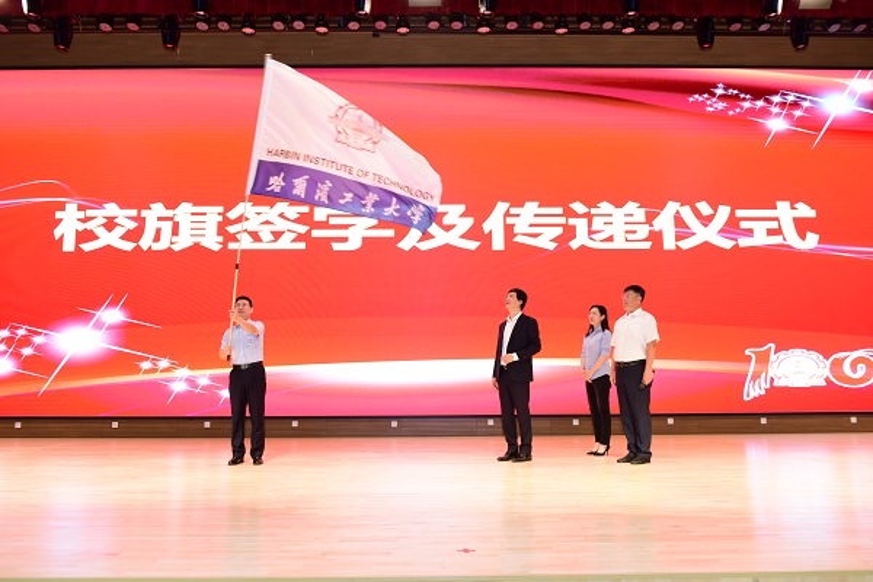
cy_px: 291
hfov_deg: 63.7
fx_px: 703
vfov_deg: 45.0
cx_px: 436
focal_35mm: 29
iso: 1600
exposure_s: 1/125
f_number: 4
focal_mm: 29
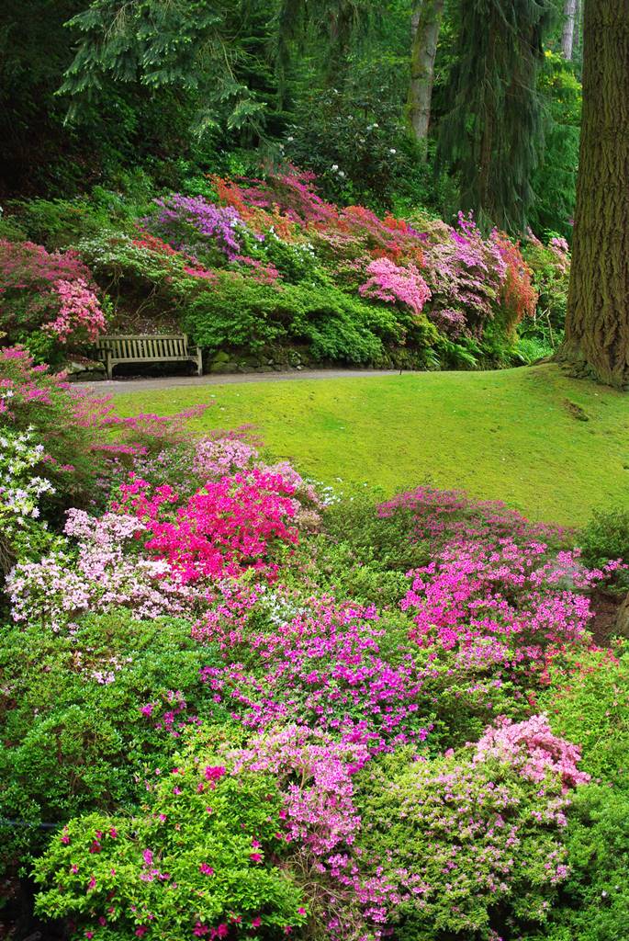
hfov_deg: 26.1
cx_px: 314
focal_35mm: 52
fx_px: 1360
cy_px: 470
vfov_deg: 38.2
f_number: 3.5
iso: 100
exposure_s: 1/60
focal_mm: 35
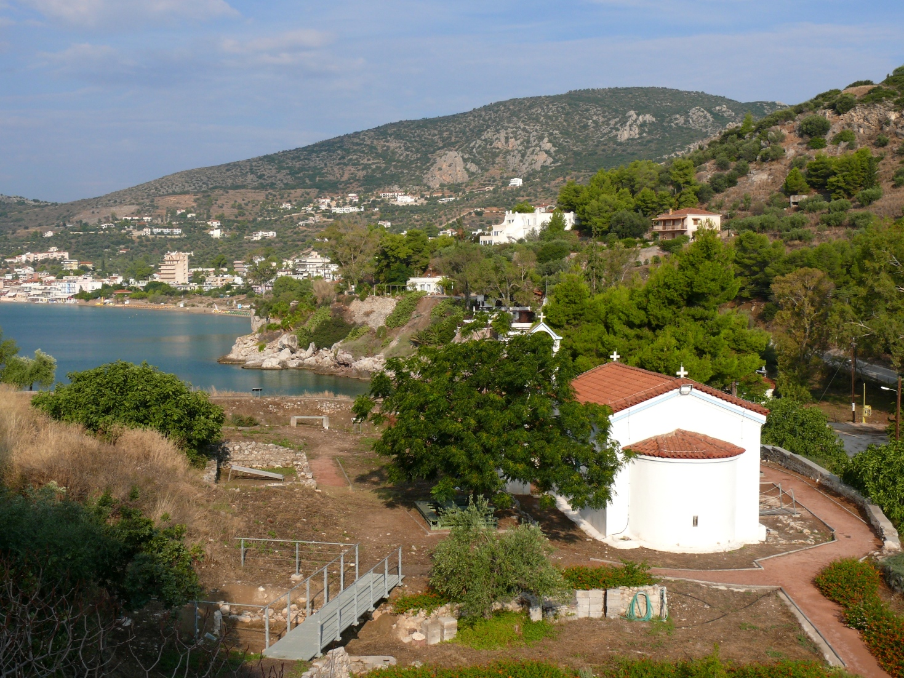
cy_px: 339
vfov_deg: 29.7
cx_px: 452
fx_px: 1280
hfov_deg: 38.9
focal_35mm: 49
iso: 100
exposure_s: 1/200
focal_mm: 9.9
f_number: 5.6
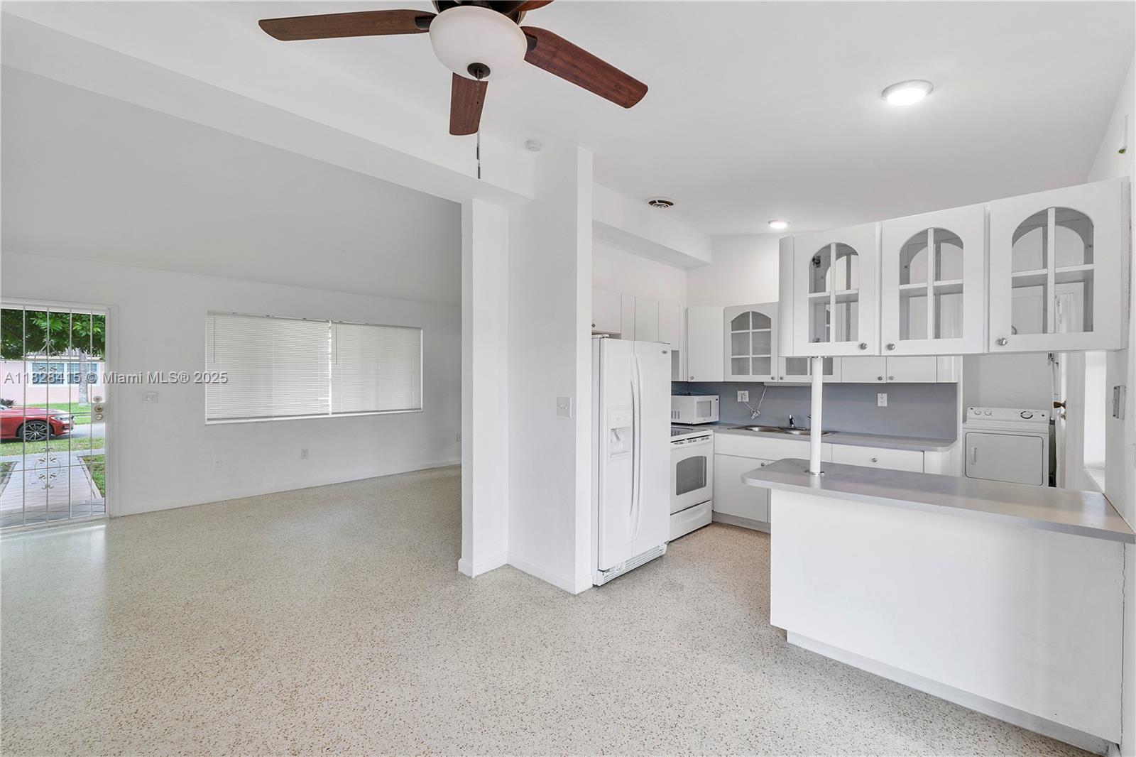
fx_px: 473
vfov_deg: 77.3
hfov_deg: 100.4
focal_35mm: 15
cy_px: 378
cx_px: 568
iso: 160
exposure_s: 1/4
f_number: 11
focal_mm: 10
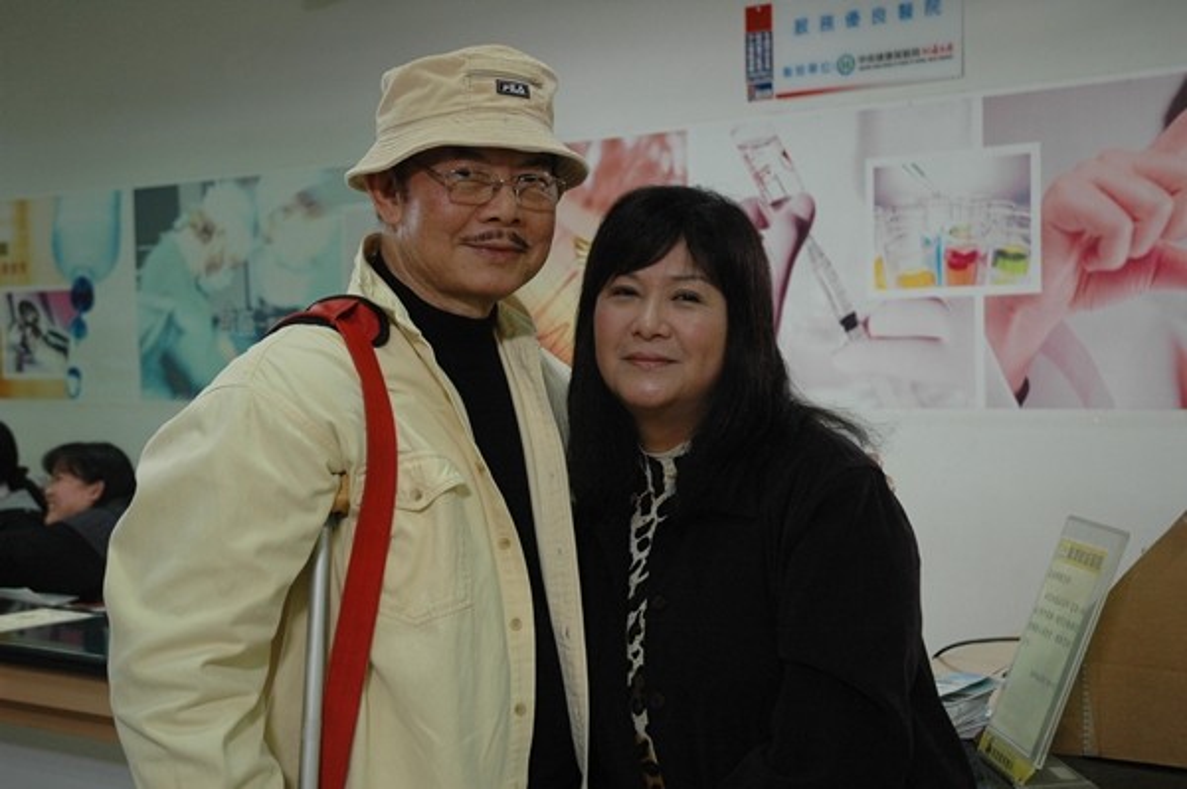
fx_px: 1878
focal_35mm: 57
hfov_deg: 35.1
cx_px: 594
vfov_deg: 23.7
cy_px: 394
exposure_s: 1/60
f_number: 4.2
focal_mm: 38
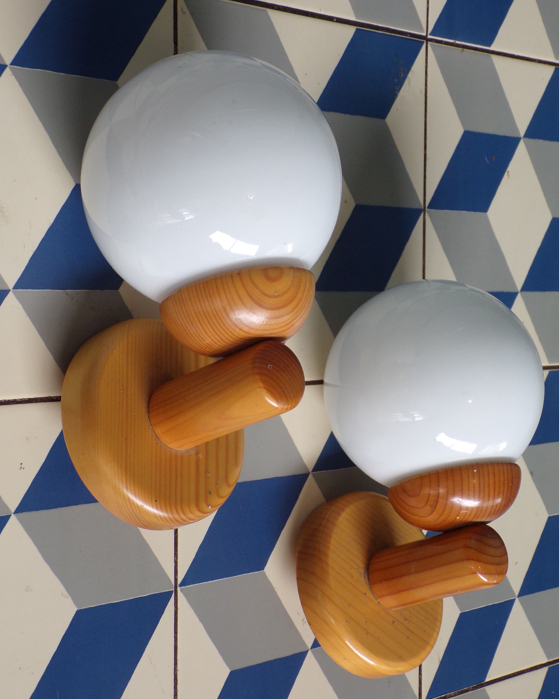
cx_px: 283
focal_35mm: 62
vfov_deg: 30.5
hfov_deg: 24.6
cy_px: 373
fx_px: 1282
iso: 169
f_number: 3.7
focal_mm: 10.1
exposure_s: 1/34
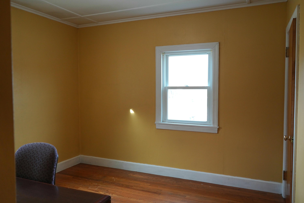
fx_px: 236
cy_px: 102
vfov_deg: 46.4
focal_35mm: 28
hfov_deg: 65.5
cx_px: 152
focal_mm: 28
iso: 640
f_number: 4
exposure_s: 1/160
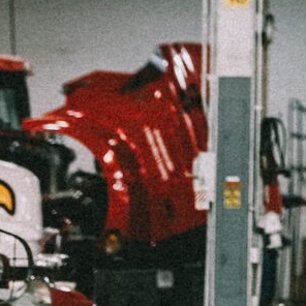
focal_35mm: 336
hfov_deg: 5.1
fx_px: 3360
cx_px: 759
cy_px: -517
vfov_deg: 5.0
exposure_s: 1/200
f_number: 1.7
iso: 800
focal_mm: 55
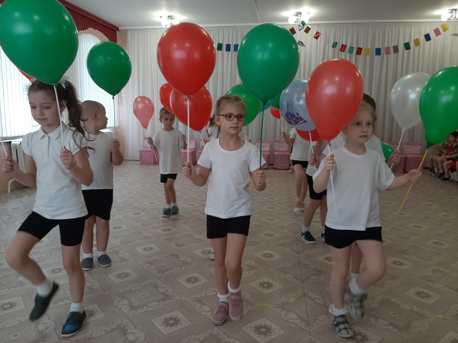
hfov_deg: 67.3
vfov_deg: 53.1
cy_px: 172
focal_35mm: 26
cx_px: 229
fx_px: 344
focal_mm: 3.93
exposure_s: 1/50
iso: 80
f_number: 1.7
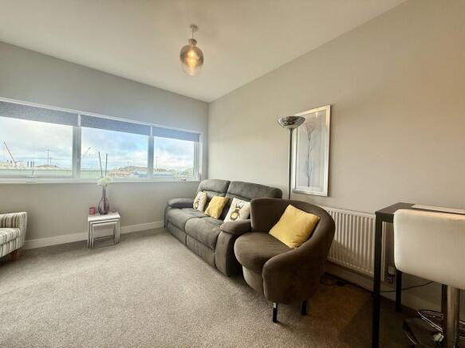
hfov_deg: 102.1
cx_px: 232
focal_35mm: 14
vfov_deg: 85.7
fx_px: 188
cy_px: 174
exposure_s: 1/99
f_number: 2.2
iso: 64
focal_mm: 2.22
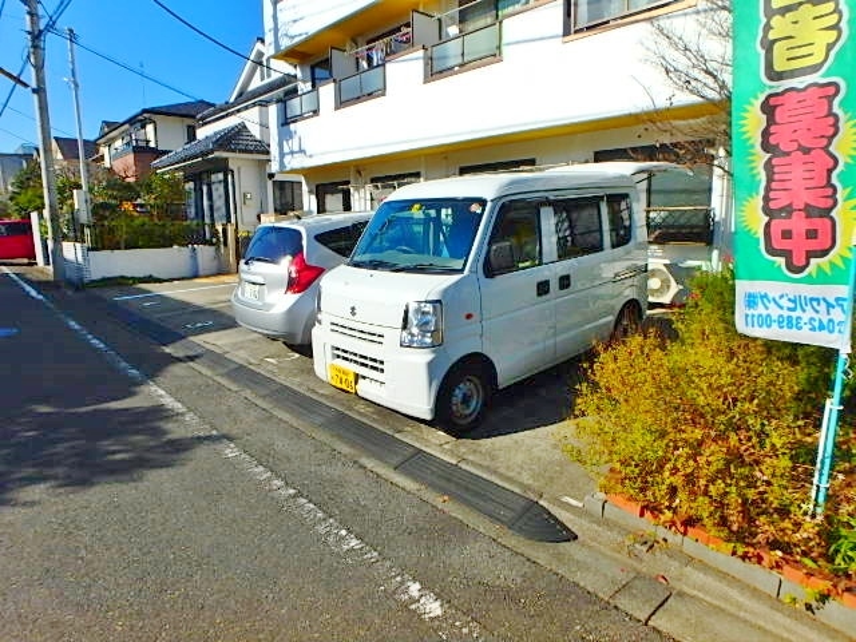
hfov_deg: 79.0
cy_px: 321
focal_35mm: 21
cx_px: 428
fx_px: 519
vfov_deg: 63.4
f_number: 6
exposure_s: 1/800
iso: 125
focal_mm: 3.7
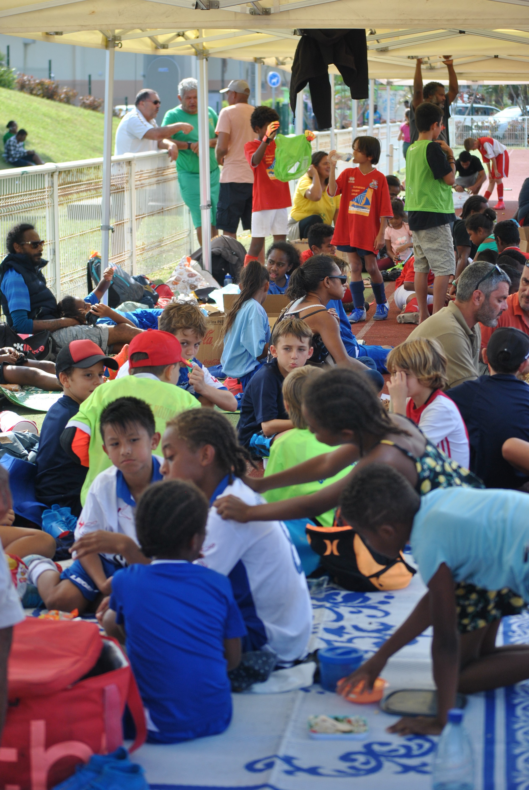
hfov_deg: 16.6
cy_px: 395
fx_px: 1813
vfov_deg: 24.6
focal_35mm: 82
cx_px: 264
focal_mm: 55
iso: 200
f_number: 4
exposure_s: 1/500
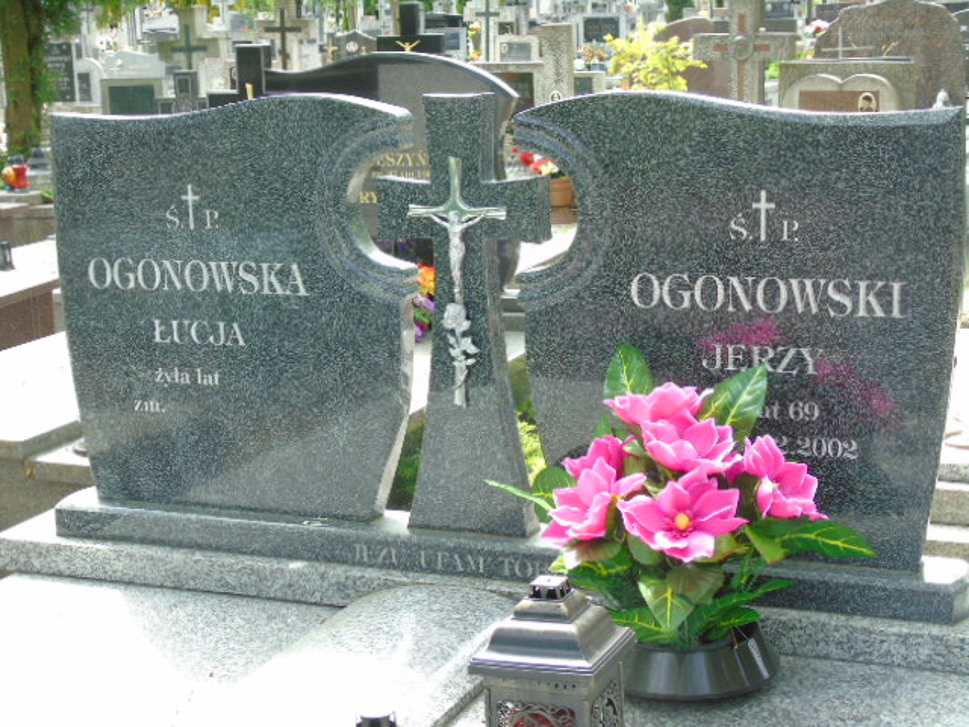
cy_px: 364
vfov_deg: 23.7
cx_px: 484
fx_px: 1736
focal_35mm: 62
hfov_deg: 31.2
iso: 80
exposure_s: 1/50
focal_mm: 11
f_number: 4.5
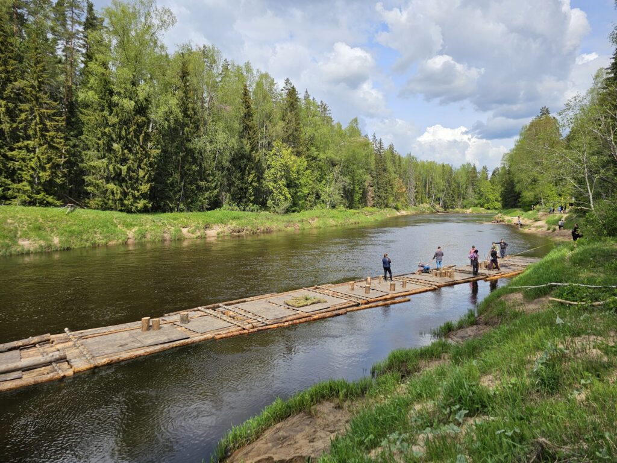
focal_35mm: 23
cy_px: 232
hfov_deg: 73.9
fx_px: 410
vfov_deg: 58.9
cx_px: 308
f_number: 1.7
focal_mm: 6.3
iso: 10
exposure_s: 1/742
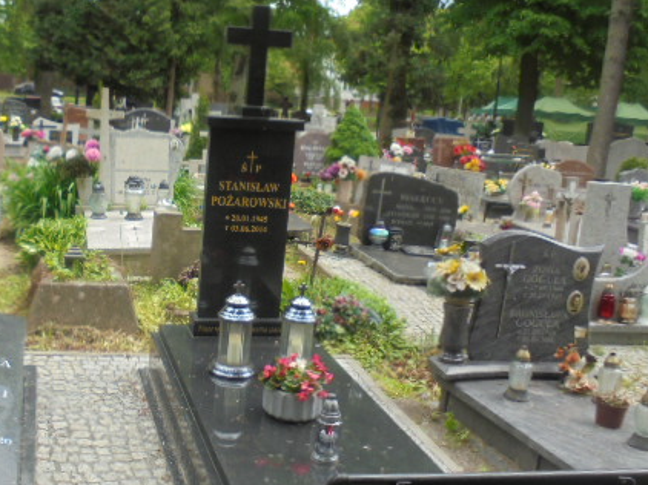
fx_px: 823
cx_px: 187
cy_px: 242
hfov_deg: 42.1
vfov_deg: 32.8
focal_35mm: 44
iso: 100
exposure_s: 1/200
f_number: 3.7
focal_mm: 5.3
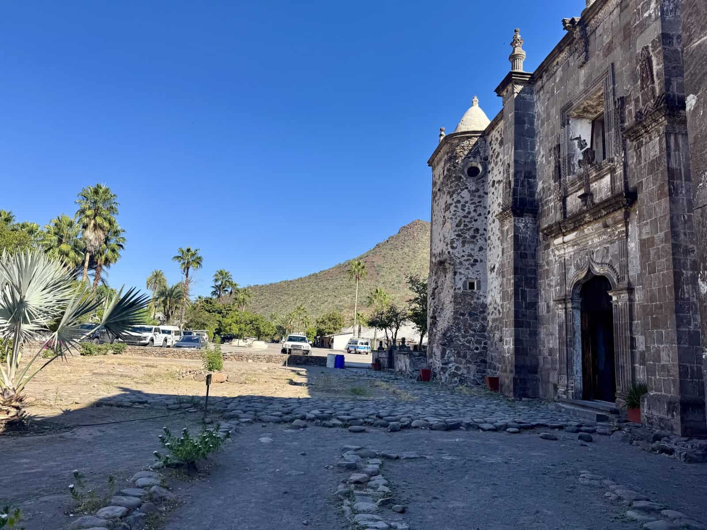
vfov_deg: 56.8
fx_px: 490
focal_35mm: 24
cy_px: 265
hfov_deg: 71.6
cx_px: 354
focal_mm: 6.76
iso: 80
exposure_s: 1/3597
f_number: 1.78
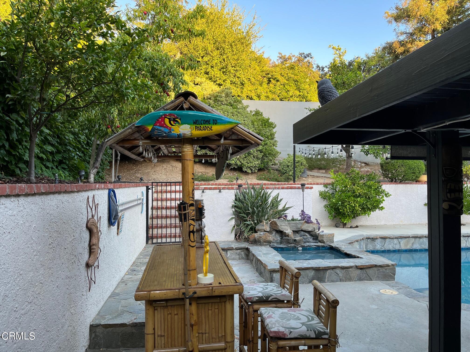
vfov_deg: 53.1
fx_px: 353
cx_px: 235
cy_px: 176
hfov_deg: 67.3
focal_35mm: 26
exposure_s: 1/161
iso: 50
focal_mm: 5.1
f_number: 1.6
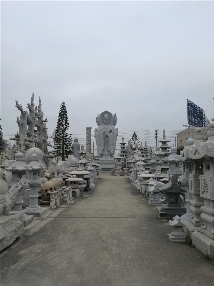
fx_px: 223
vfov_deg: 65.3
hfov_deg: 51.4
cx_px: 107
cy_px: 143
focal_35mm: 27
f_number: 2
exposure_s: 1/202
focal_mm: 4.04
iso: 50
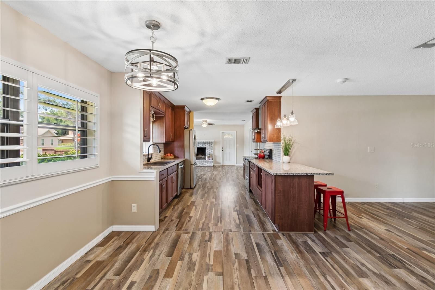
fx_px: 181
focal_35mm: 15
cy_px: 145
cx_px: 218
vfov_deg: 77.3
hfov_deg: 100.4
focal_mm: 10
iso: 100
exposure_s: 1/10
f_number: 7.1
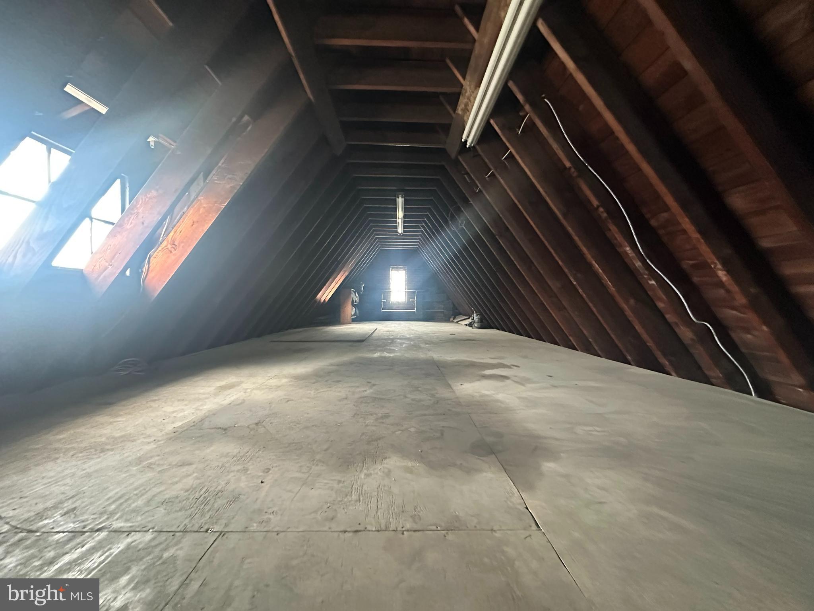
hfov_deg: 102.1
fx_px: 329
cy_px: 306
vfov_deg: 85.7
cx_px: 407
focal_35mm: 14
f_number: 2.2
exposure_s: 1/60
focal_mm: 2.22
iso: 1000
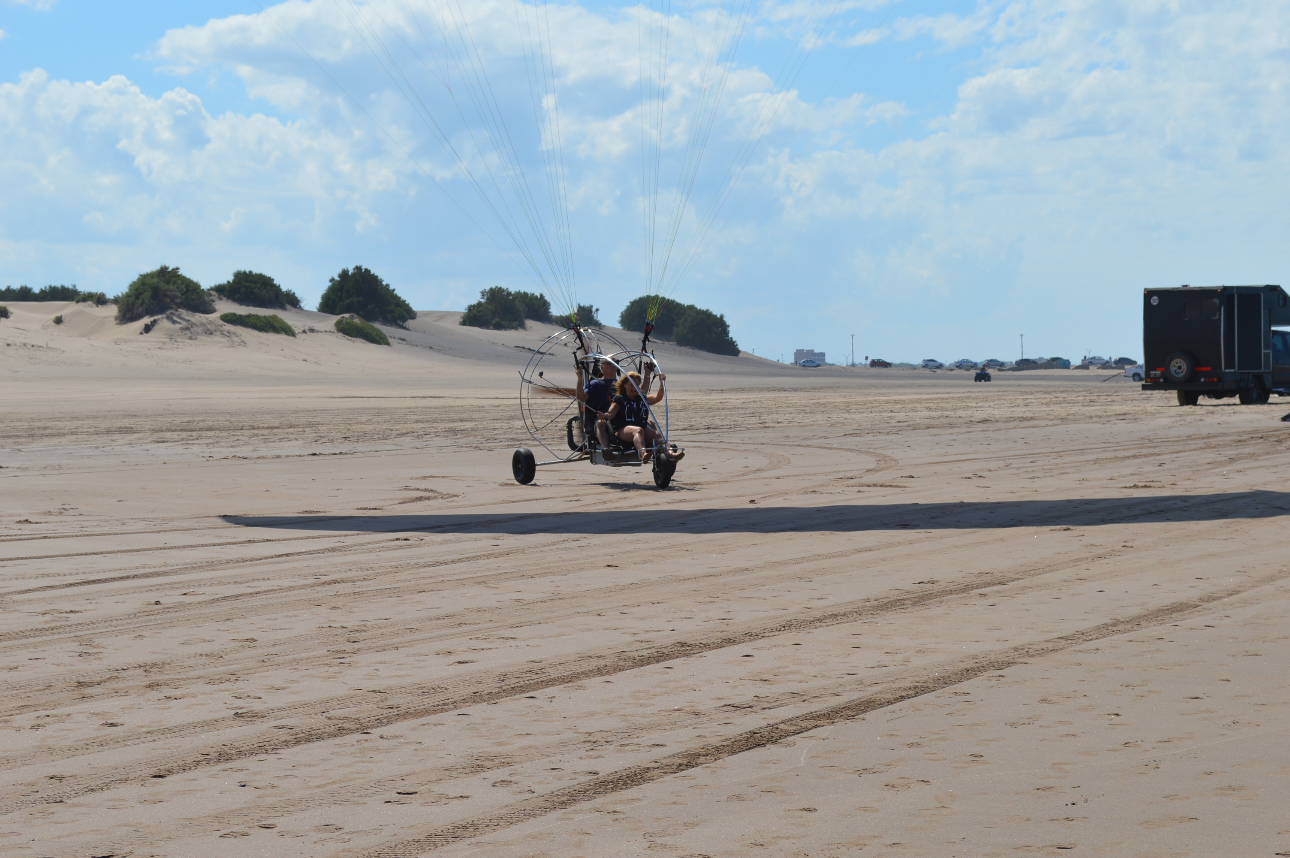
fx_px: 2954
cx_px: 645
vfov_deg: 16.5
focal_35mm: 82
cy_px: 429
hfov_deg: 24.6
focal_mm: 55
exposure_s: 1/320
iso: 100
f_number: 9
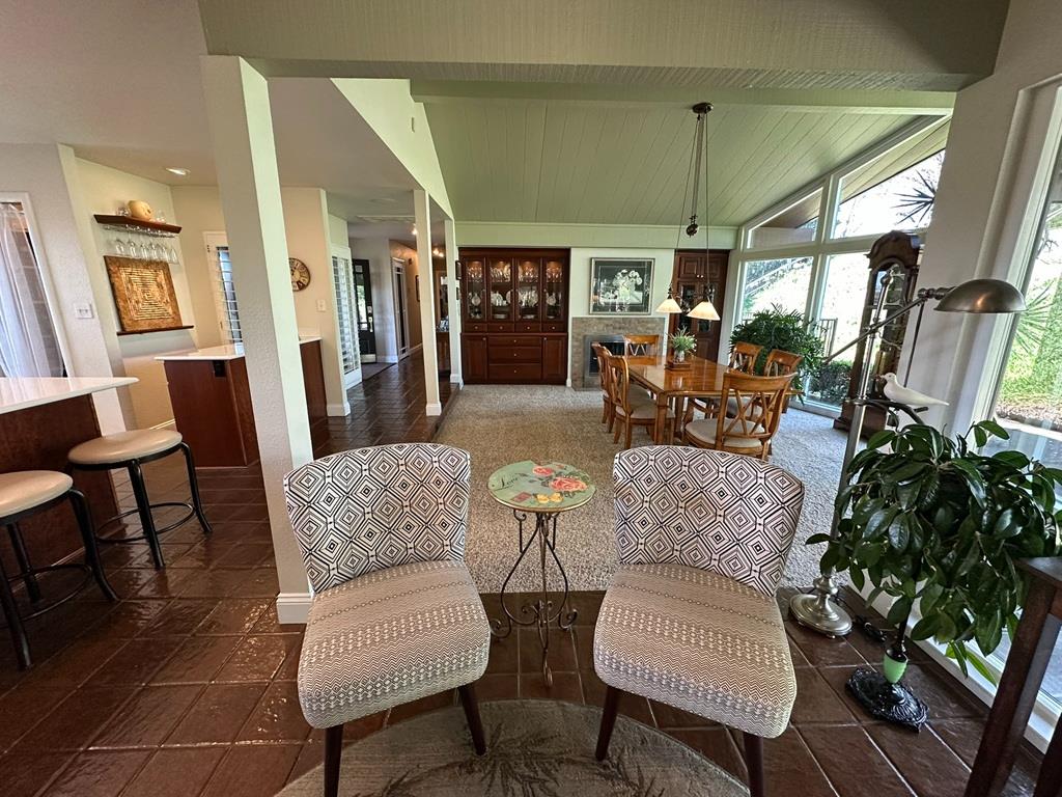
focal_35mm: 14
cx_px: 531
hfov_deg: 102.1
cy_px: 398
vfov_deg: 85.7
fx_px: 430
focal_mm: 2.22
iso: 320
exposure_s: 1/120
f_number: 2.2
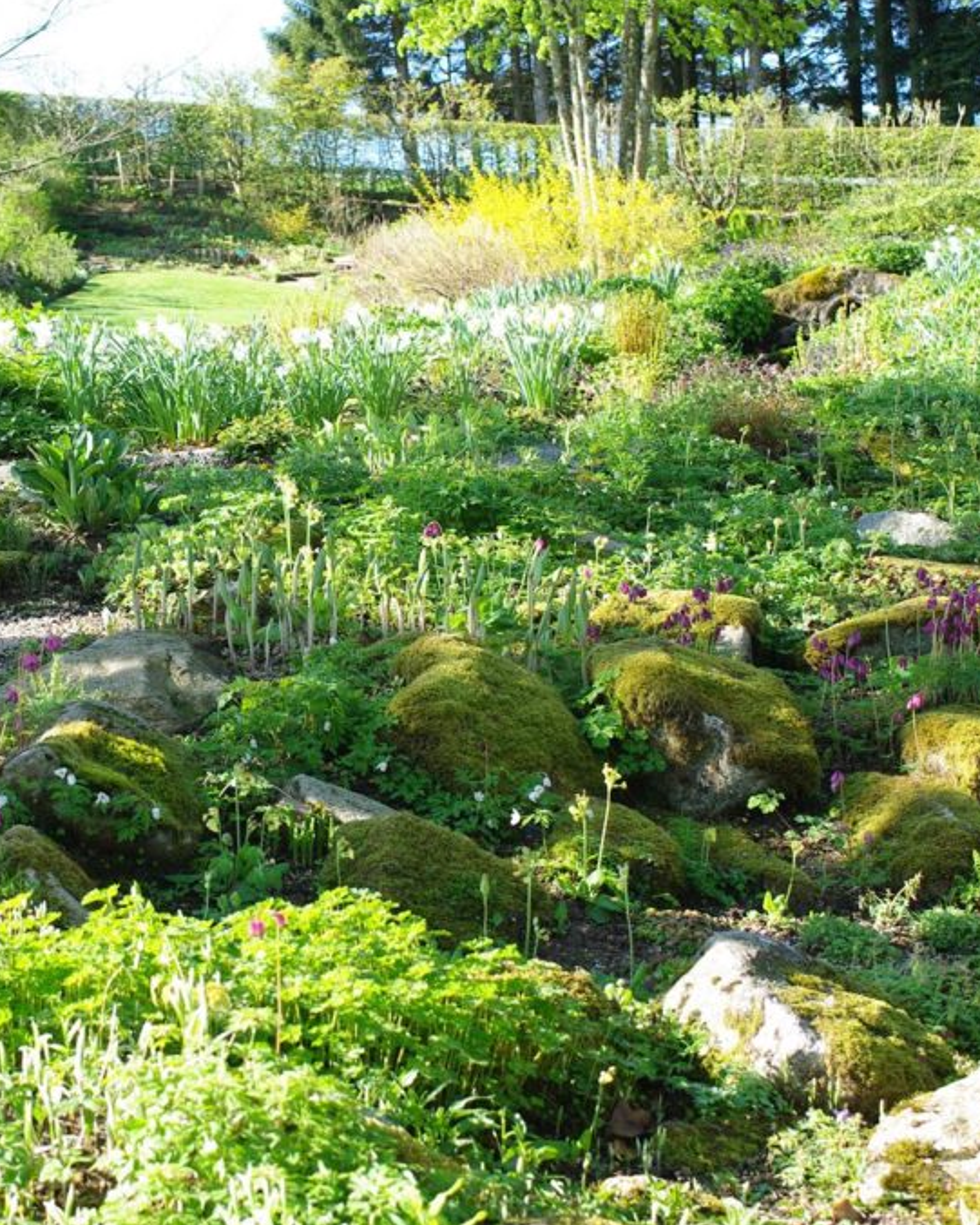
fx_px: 2682
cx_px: 310
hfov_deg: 20.6
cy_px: 610
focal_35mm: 74
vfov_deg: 25.7
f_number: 4.5
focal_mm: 35
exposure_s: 1/125
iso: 100
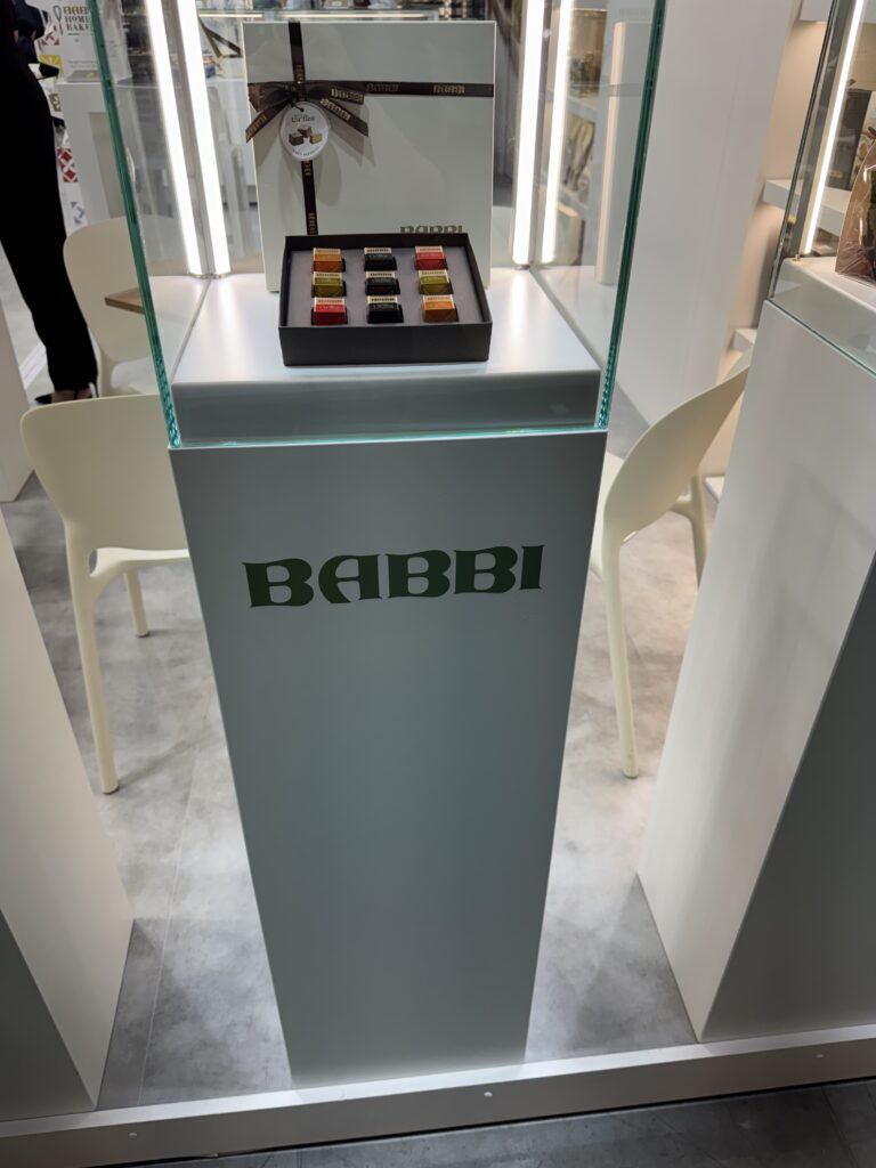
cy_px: 584
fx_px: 810
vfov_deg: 71.6
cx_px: 438
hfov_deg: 56.8
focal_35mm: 24
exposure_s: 1/271
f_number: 1.78
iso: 80
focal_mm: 6.76
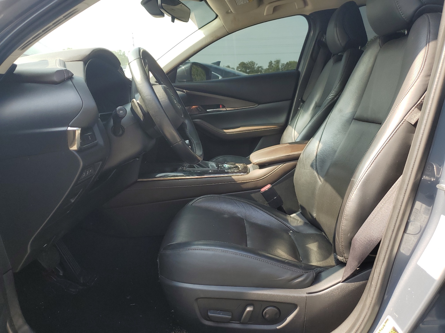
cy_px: 166
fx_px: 334
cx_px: 222
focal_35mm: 26
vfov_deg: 53.1
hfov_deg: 67.3
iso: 50
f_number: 1.5
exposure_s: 1/370
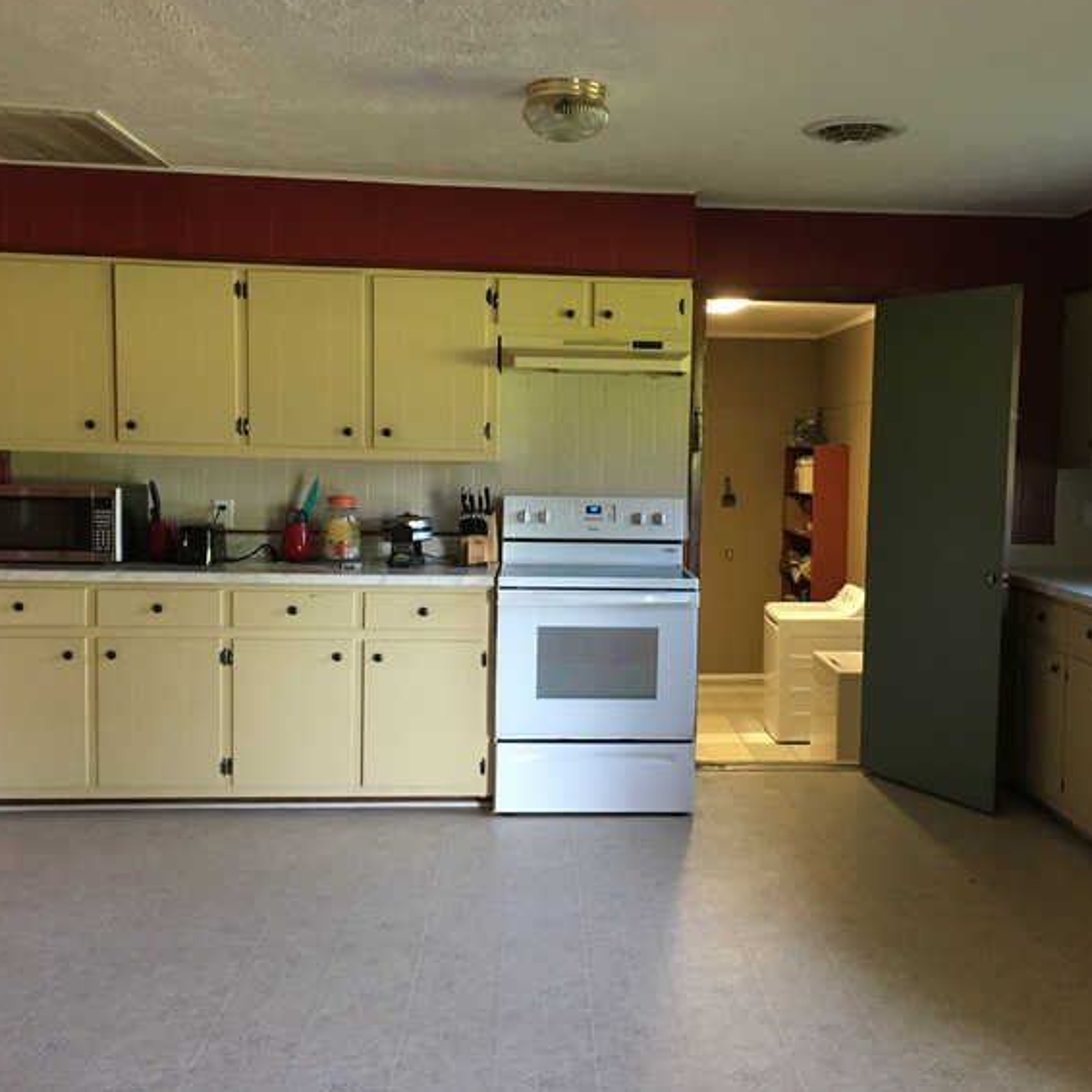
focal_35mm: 35
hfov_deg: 47.0
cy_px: 534
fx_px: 1249
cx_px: 645
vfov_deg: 47.2
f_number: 2.2
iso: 200
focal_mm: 4.15
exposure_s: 1/24
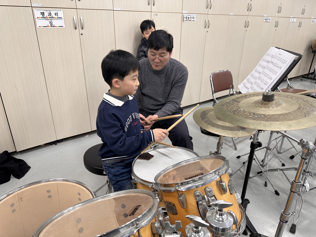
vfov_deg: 56.8
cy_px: 118
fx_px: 219
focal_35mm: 24
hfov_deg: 71.6
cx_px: 158
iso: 125
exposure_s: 1/60
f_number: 1.78
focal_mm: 6.86
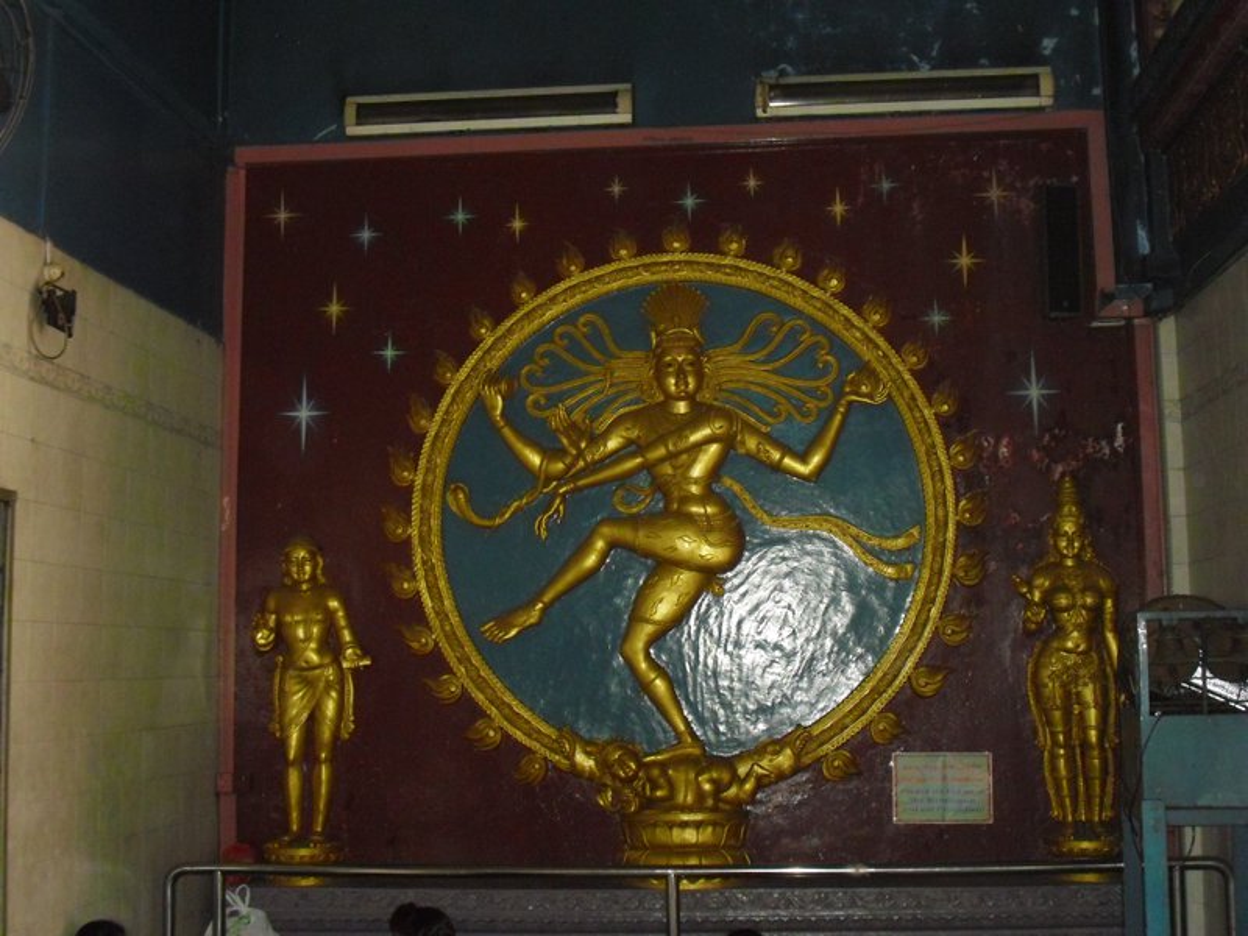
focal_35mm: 46
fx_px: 1658
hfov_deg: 41.2
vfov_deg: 31.5
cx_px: 624
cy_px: 468
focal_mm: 7.6
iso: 400
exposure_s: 1/60
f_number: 3.1
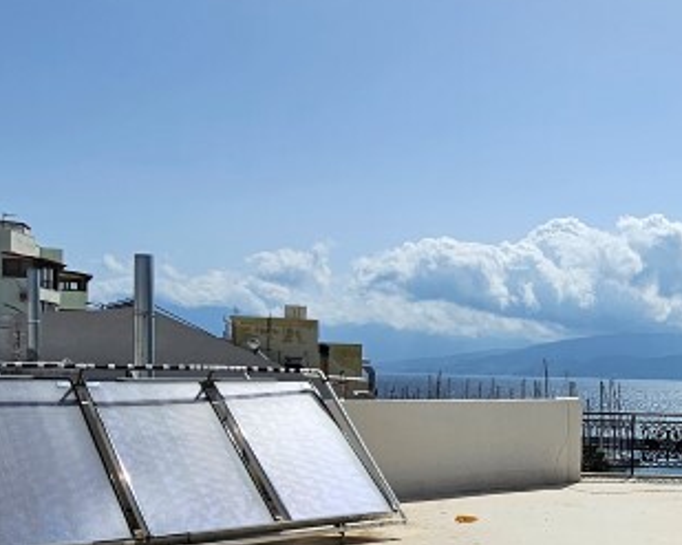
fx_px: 847
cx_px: 596
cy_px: 408
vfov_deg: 34.9
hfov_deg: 40.9
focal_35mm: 42
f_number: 2.2
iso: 50
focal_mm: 2.2
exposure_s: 1/8457
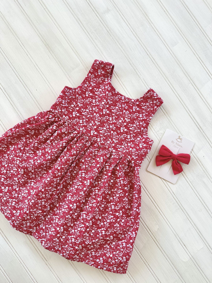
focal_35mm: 24
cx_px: 106
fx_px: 196
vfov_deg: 71.6
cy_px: 142
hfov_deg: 56.8
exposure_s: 1/335
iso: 80
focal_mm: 6.86
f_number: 1.78
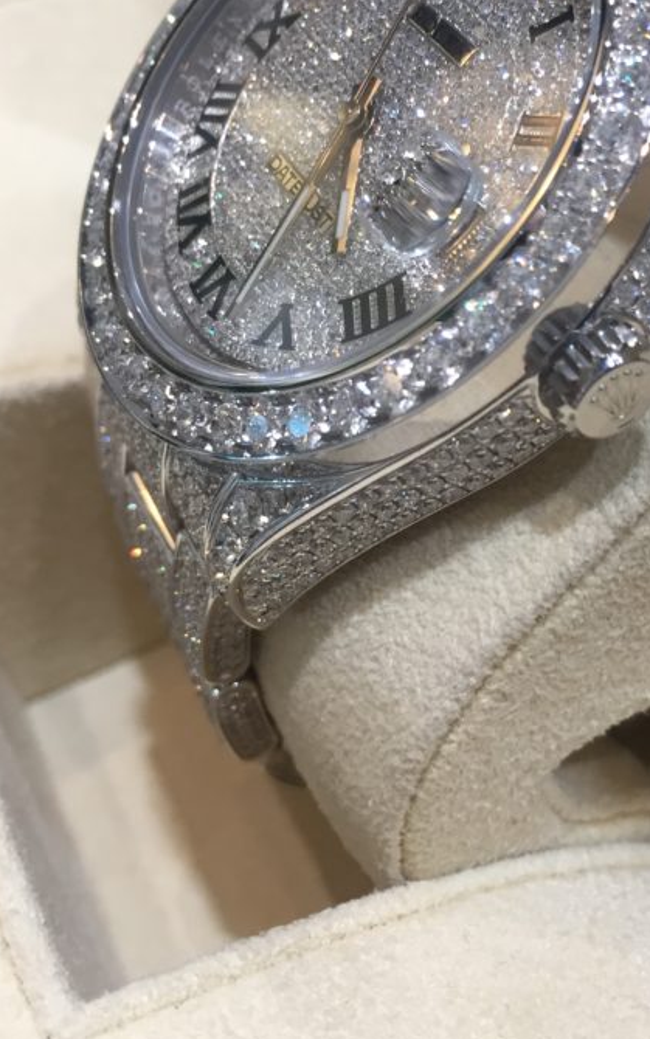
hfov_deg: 26.7
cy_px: 440
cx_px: 557
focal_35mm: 47
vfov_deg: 42.5
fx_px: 1332
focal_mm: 4.15
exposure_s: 1/33
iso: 40
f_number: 2.2
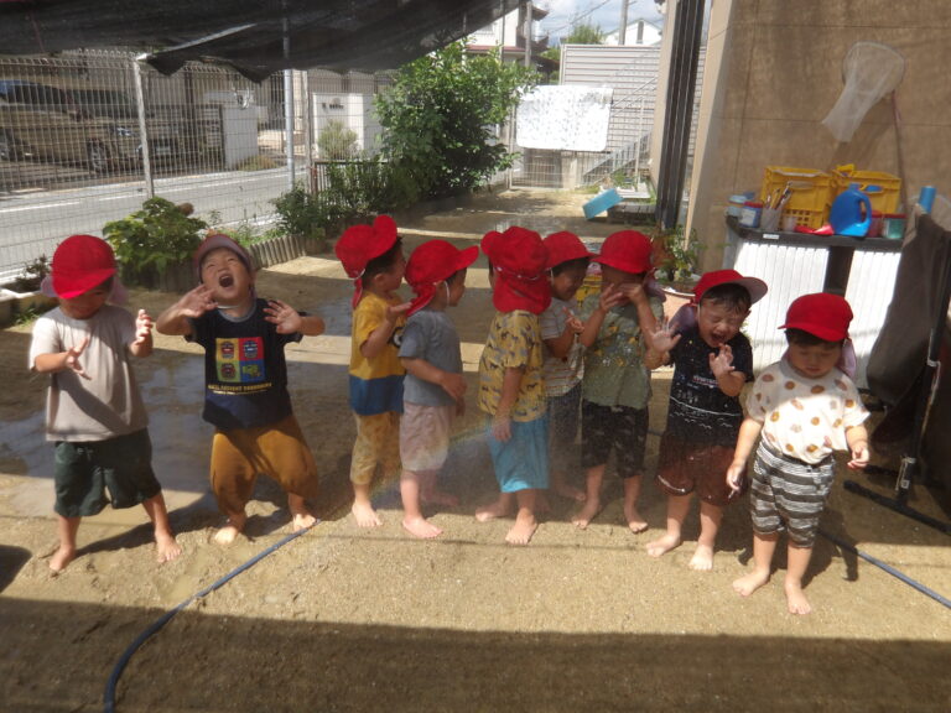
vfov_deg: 51.4
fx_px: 742
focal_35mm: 27
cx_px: 476
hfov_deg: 65.3
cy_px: 356
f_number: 3
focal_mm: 4.9
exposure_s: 1/997
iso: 100
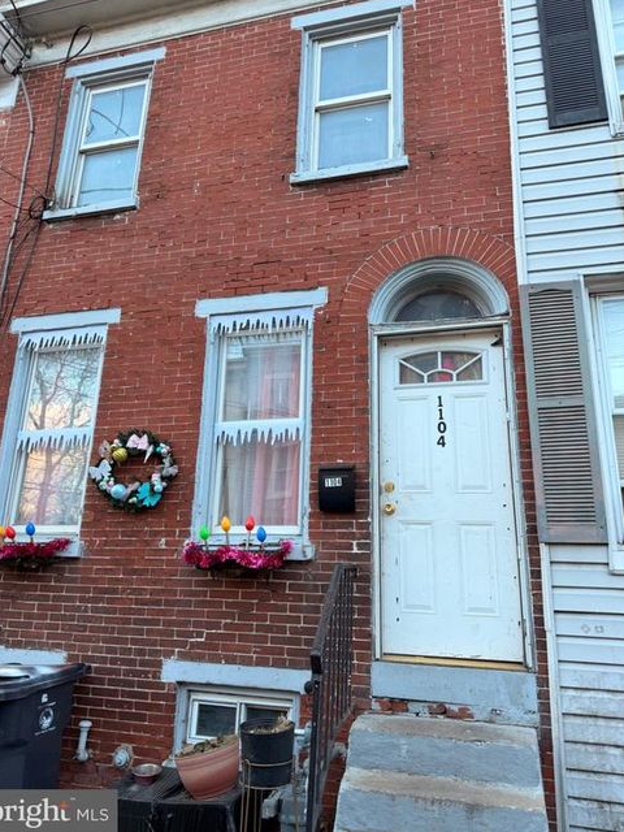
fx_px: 601
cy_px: 402
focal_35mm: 25
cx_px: 302
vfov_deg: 69.4
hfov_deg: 54.9
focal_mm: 6.76
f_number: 1.78
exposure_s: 1/157
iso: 64
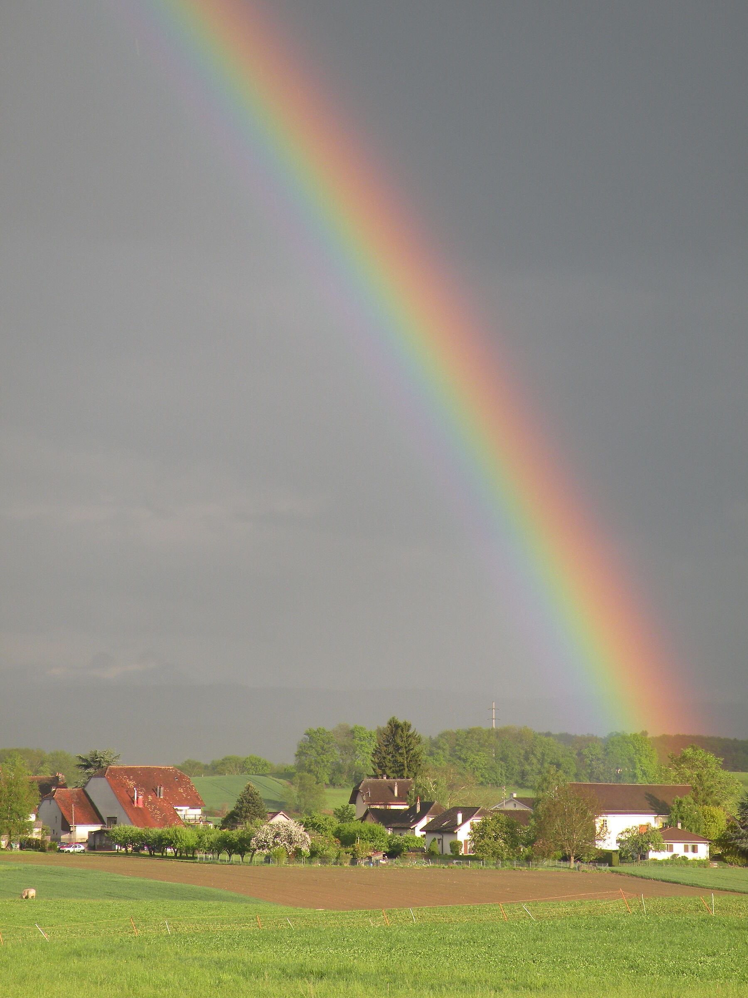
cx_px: 374
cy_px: 499
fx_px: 4062
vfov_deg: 14.0
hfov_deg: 10.5
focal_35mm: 141
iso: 64
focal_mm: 25
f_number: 5
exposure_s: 1/173
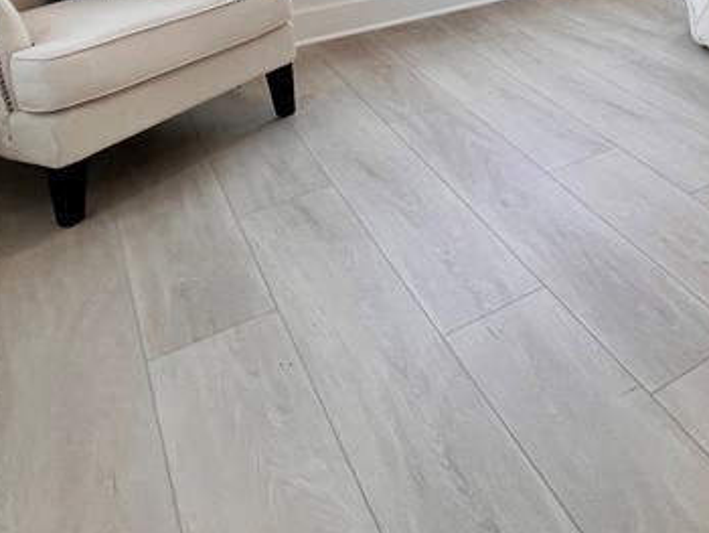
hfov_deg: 39.2
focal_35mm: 38
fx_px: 779
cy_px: -111
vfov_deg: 31.5
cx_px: 796
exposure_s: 1/120
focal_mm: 1.57
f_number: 1.8
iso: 40
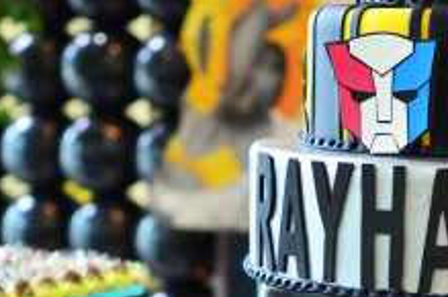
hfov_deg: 14.8
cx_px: 223
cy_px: 293
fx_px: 1730
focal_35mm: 139
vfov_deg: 9.7
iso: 800
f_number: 1.8
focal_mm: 35
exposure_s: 1/250
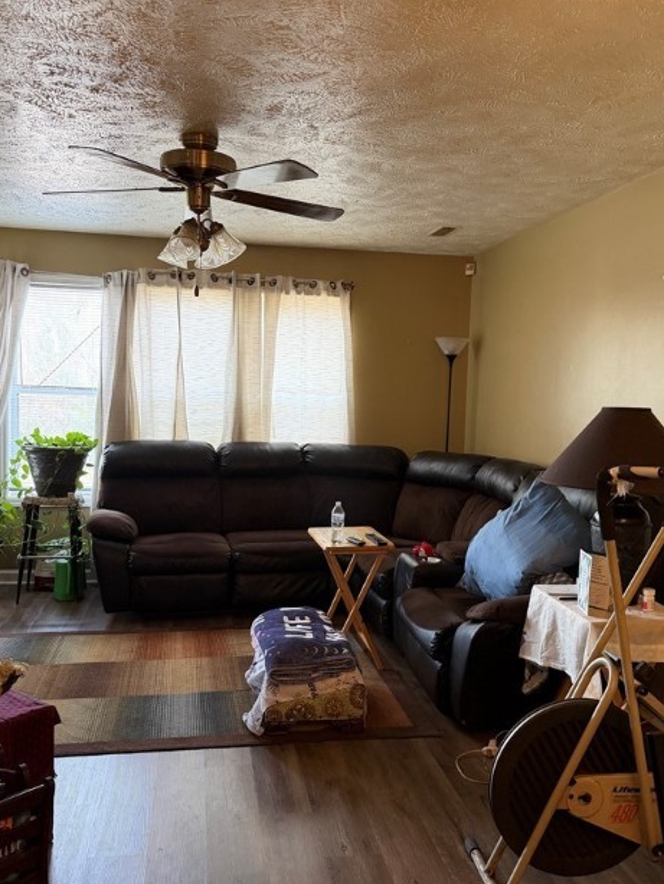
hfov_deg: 46.8
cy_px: 452
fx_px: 767
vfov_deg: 59.9
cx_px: 317
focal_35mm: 30
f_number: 1.78
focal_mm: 6.76
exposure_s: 1/60
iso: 250
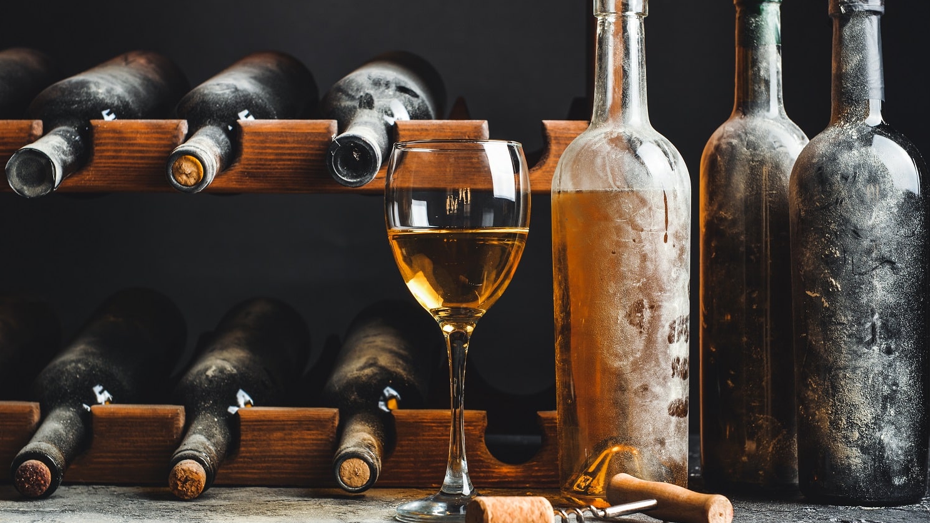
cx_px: 468
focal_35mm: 74
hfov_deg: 28.6
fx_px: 1825
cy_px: 251
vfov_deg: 16.3
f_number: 8
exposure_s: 1/125
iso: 250
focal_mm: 70
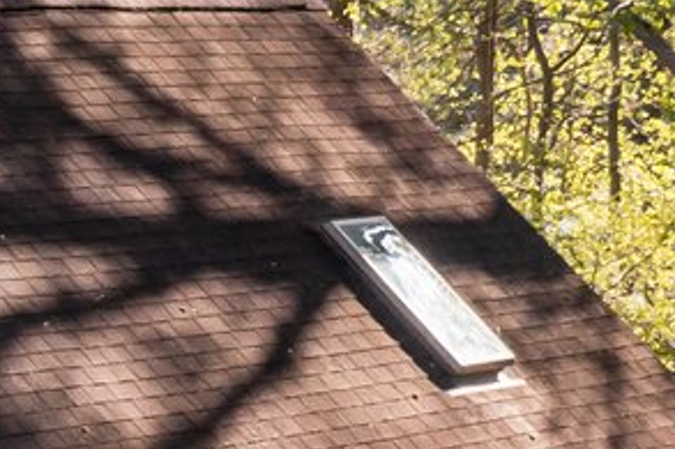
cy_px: 504
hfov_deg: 9.2
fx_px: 3673
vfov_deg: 7.0
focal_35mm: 196
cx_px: -1025
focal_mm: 10.26
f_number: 4
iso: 200
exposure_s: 1/30
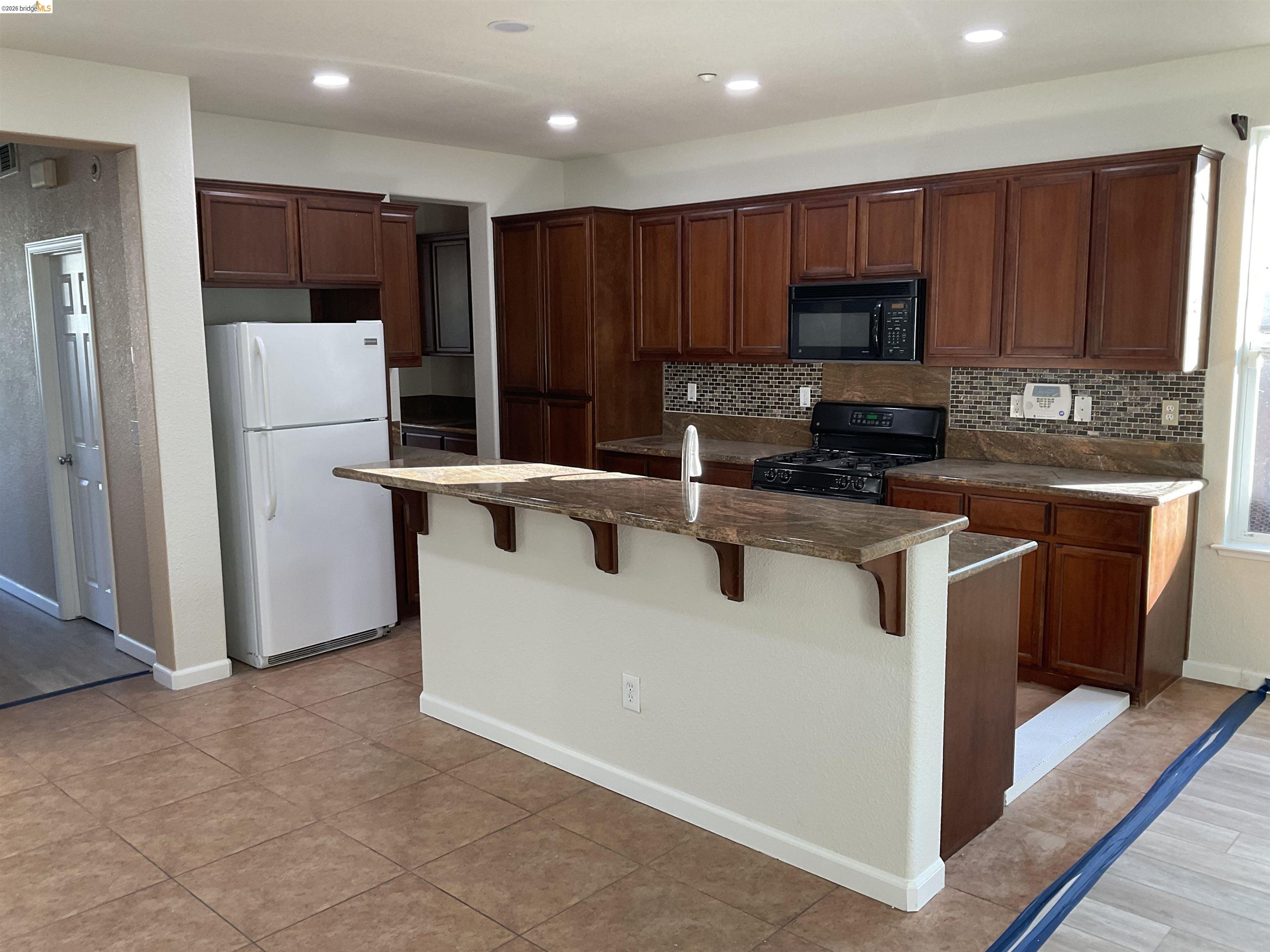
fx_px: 1064
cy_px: 476
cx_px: 635
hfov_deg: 61.7
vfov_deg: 48.2
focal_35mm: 29
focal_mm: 3
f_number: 1.8
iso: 50
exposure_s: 1/60
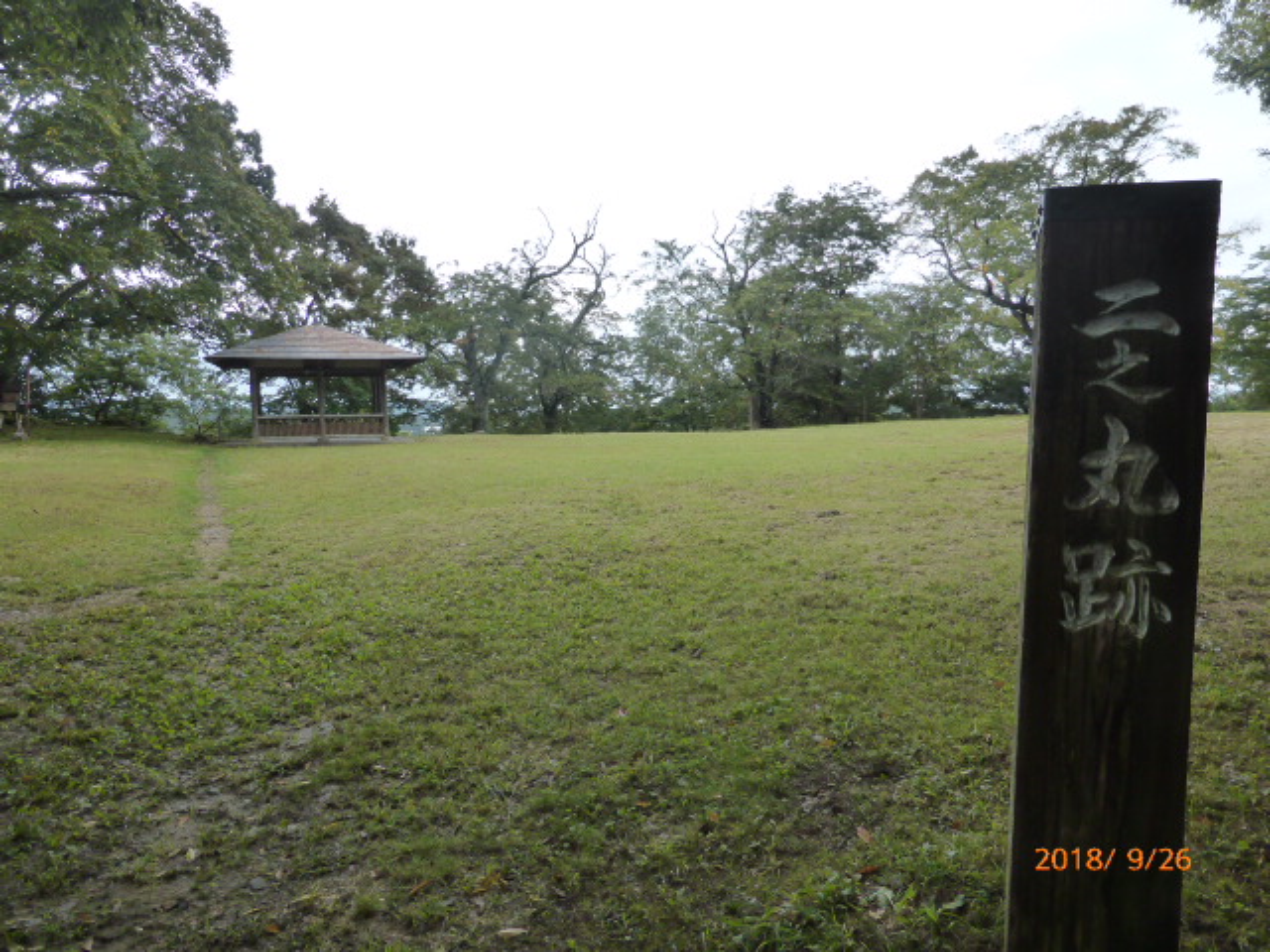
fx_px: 917
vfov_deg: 54.9
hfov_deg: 69.4
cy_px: 476
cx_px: 635
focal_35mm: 25
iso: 200
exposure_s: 1/320
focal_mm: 4.3
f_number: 3.3
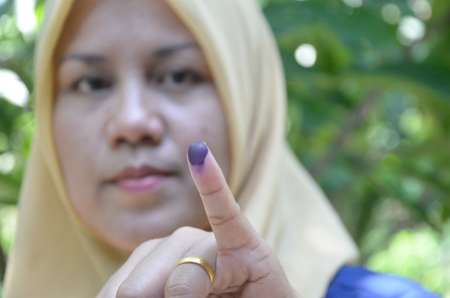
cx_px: 225
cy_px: 149
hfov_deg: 18.2
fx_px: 1403
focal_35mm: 112
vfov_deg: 12.1
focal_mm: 75
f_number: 6.3
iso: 3200
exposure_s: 1/640
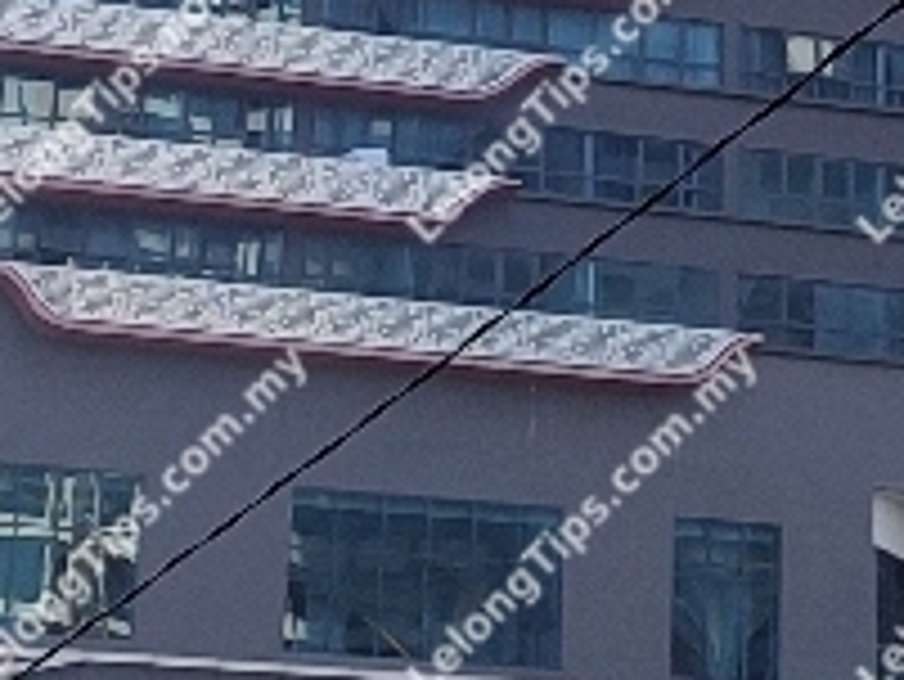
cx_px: 987
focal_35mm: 159
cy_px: -1146
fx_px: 4155
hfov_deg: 12.2
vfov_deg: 8.3
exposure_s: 1/849
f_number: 1.9
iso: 50
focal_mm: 6.04
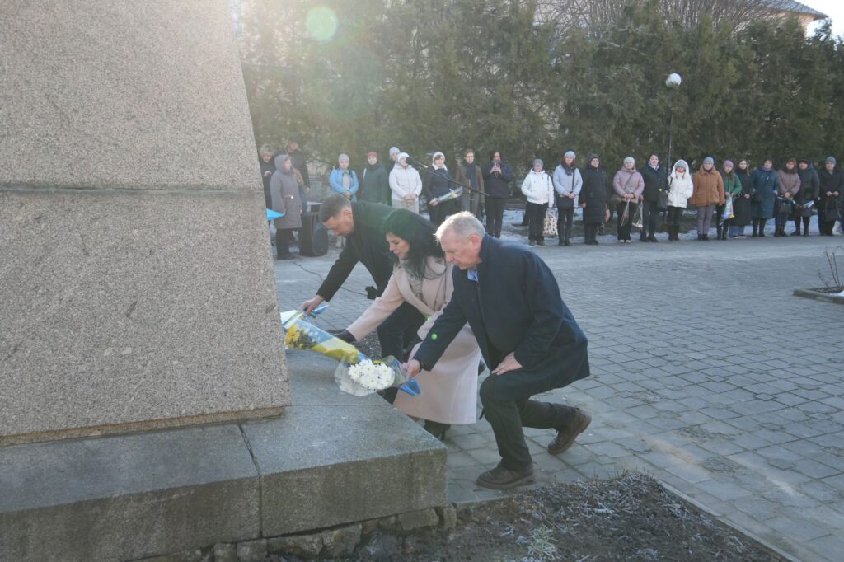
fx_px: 738
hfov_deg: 59.5
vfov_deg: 41.7
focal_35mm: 32
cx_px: 422
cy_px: 281
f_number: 4
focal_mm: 21
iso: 640
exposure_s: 1/800
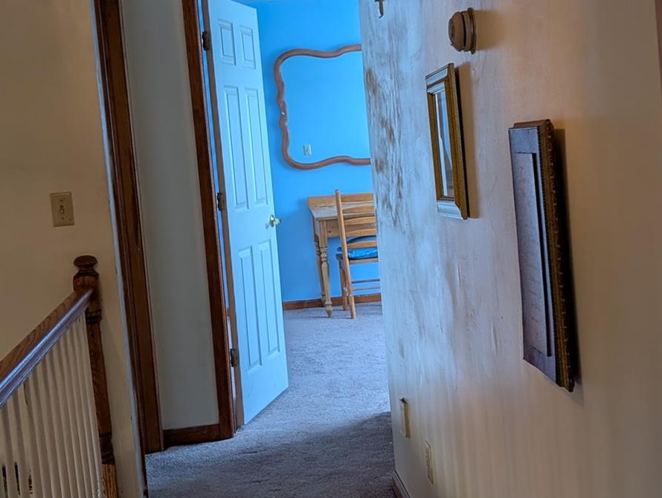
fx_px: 1053
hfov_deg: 34.8
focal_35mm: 55
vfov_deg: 26.6
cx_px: 401
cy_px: 232
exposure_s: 1/24
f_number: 1.68
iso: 71
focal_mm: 6.9
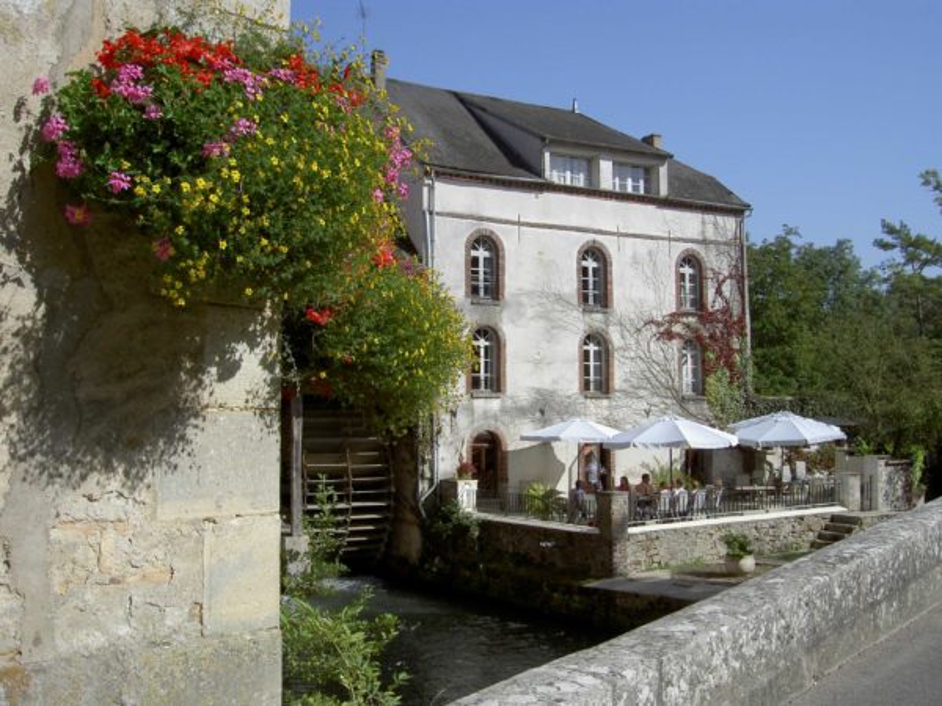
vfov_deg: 36.8
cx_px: 471
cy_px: 353
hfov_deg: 47.9
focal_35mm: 39
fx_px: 1061
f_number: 4.7
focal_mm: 8
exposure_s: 1/625
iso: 100
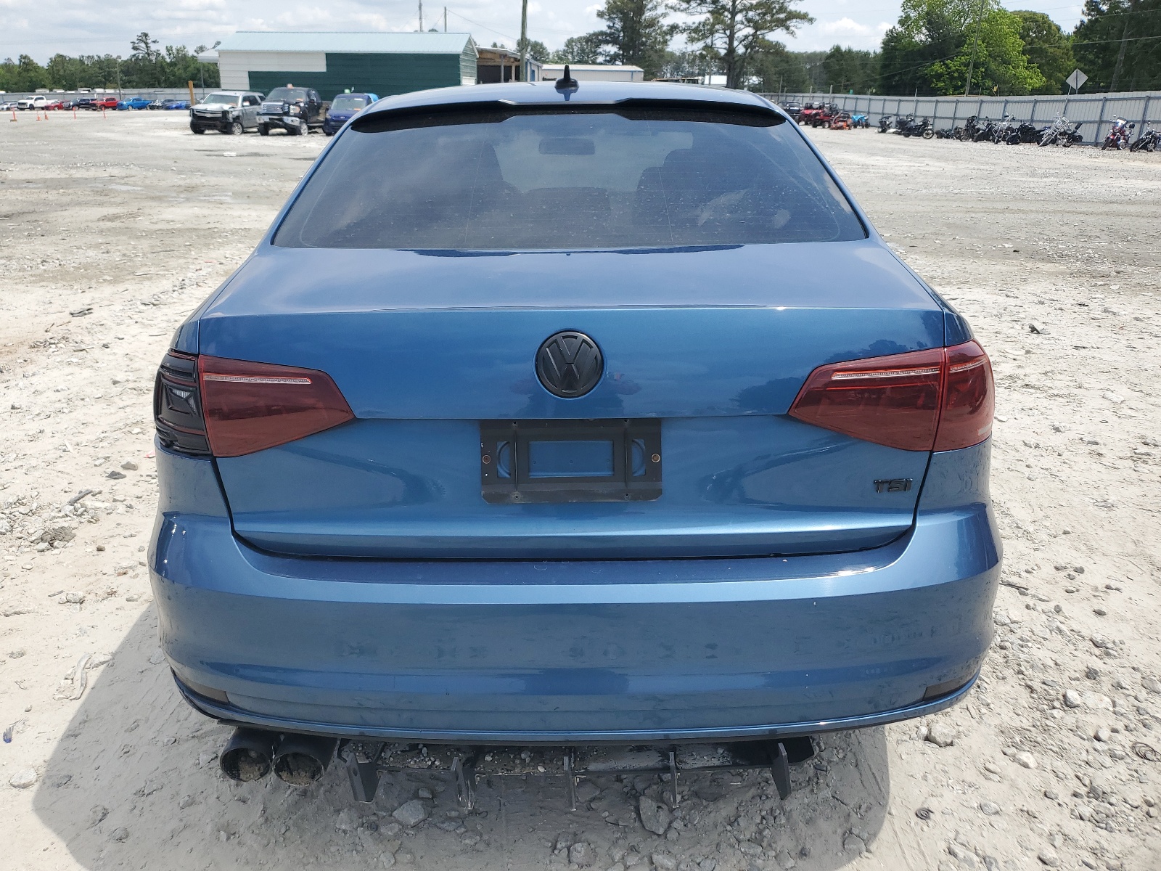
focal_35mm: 26
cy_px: 436
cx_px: 580
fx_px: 872
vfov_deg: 53.1
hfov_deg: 67.3
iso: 50
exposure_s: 1/2500
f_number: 1.5
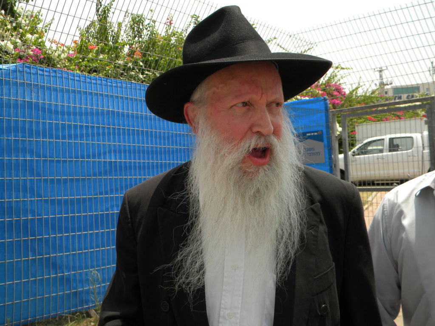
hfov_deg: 51.4
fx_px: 452
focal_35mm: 36
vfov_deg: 39.7
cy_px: 163
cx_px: 218
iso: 80
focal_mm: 6.4
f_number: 3.7
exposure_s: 1/667
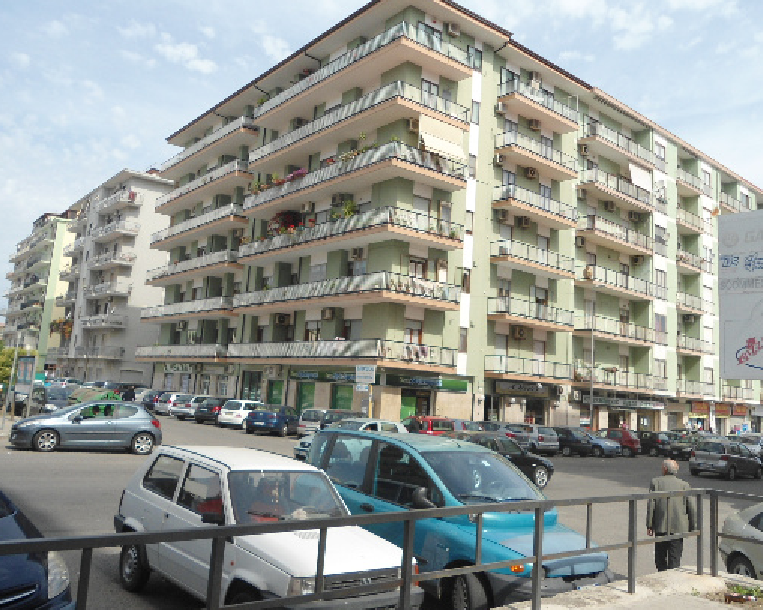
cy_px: 294
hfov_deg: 55.6
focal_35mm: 32
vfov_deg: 45.8
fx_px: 722
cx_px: 424
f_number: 2.8
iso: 80
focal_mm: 4.7
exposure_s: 1/800
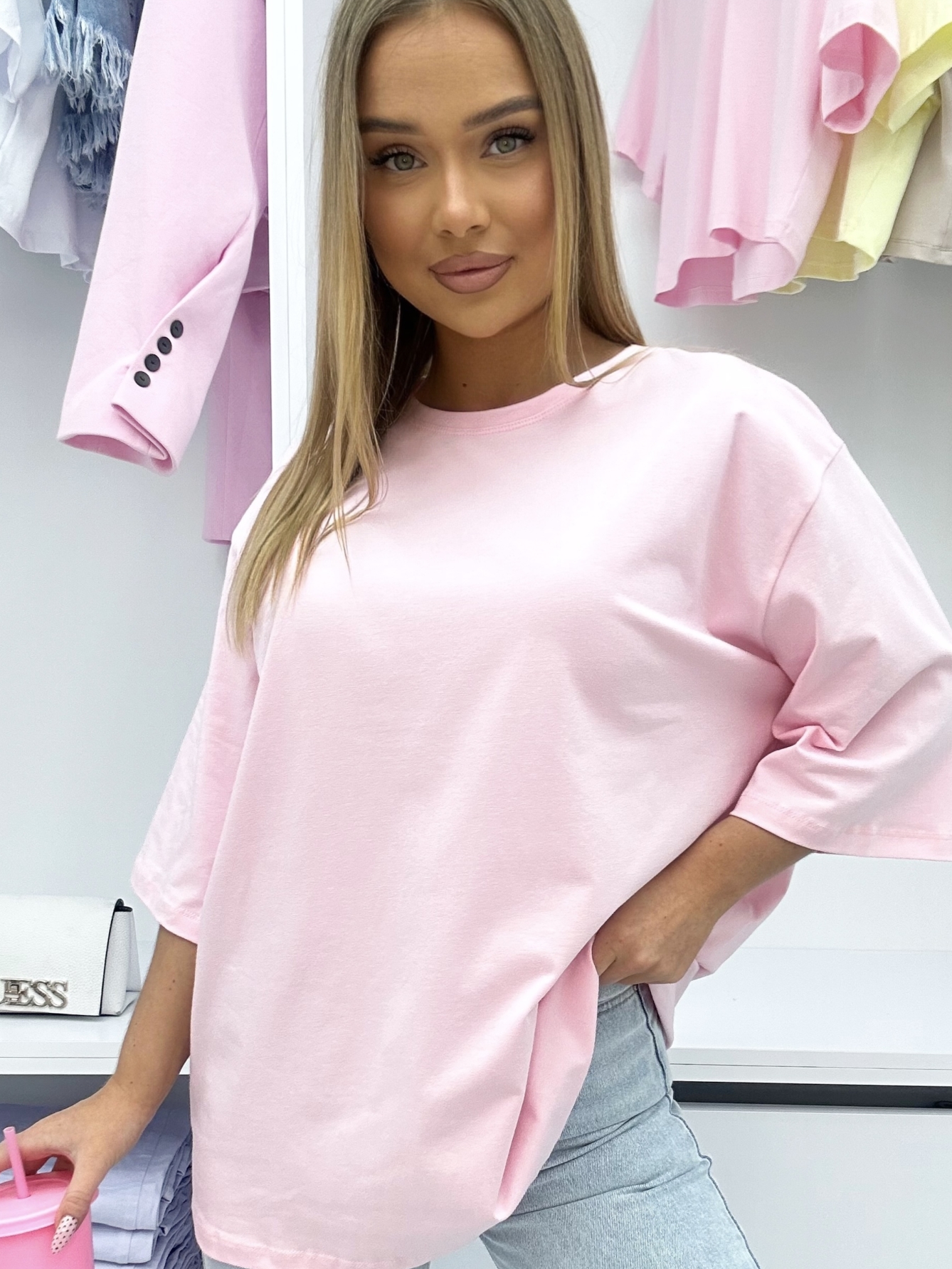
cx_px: 463
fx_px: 1210
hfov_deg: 42.9
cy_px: 777
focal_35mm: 33
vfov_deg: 54.8
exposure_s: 1/200
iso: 25
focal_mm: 2.69
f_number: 1.9
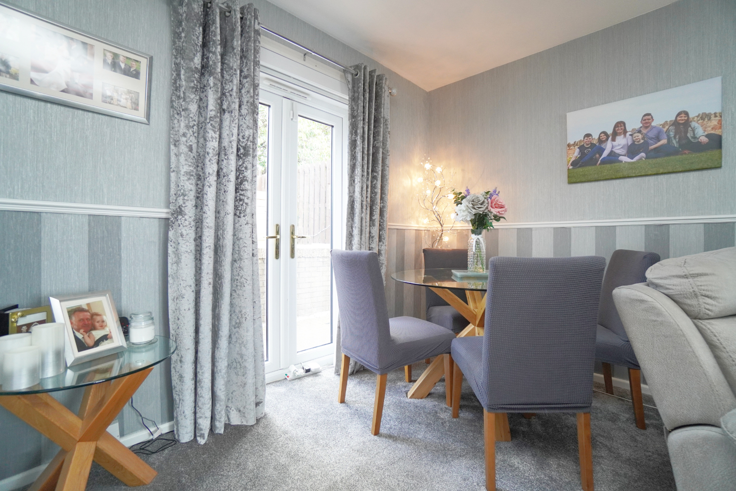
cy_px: 246
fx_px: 307
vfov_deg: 77.3
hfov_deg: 100.4
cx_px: 368
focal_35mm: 15
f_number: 4
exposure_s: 1/160
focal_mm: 10
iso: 1000
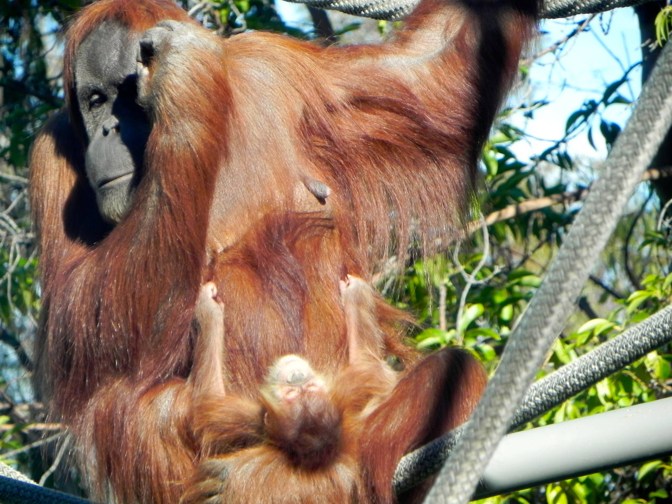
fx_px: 8251
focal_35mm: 425
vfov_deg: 3.5
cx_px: 336
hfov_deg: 4.7
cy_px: 252
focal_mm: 75.7
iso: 160
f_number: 5
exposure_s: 1/221
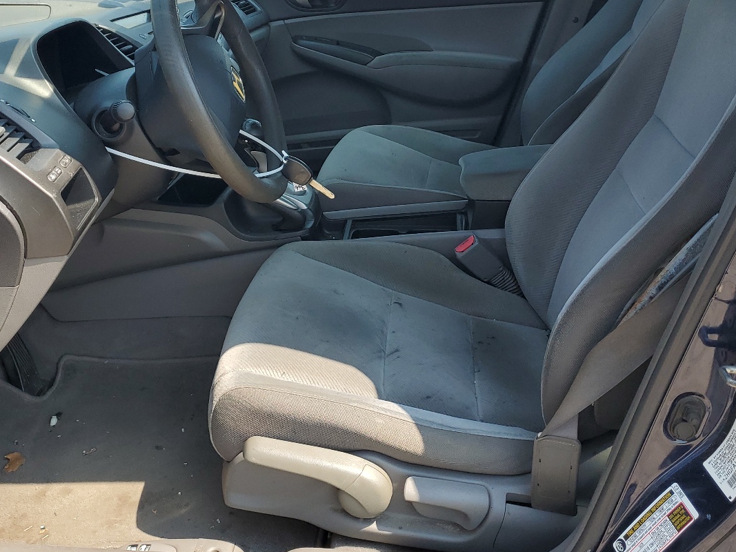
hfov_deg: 47.8
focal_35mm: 39
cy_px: 184
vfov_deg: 36.4
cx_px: 346
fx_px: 829
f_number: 1.5
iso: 50
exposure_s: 1/1000
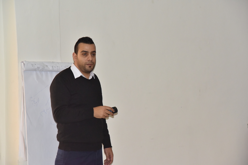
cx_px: 124
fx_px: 827
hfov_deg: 17.1
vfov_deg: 11.4
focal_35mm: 120
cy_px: 82
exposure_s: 1/250
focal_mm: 120
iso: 2500
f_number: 6.3
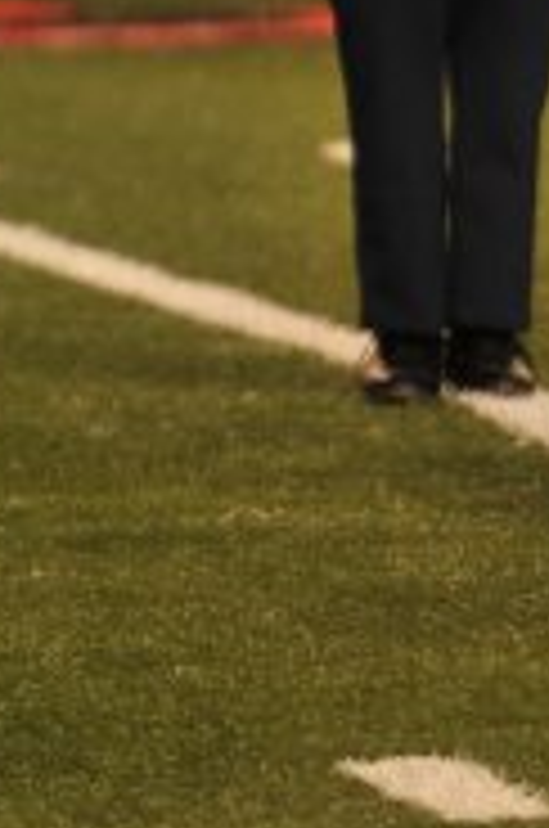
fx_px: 22501
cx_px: 758
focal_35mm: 980
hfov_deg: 1.4
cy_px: -378
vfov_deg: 2.1
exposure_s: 1/125
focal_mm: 200
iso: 200
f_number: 2.8
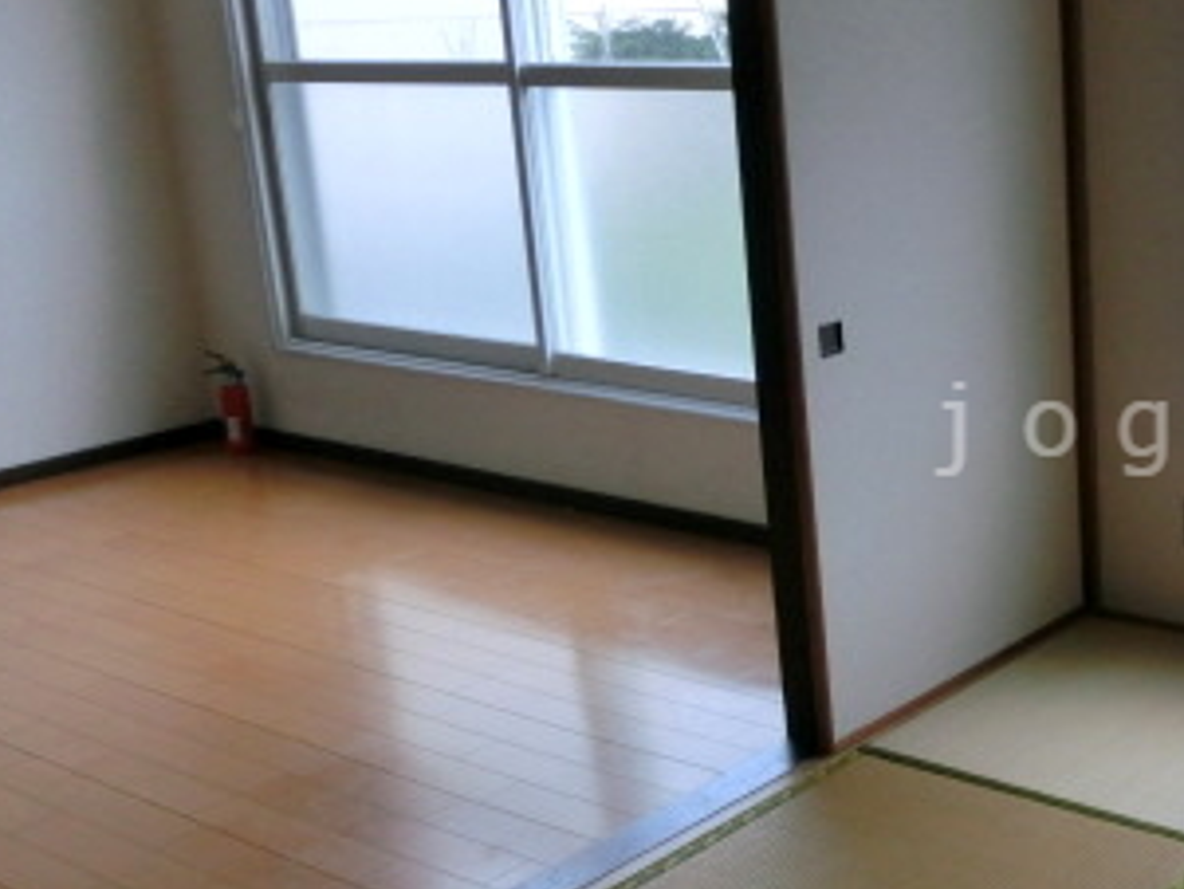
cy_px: 429
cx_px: 1204
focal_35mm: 51
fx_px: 1745
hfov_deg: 34.0
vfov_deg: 28.6
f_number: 3
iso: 80
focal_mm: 4.24
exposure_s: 1/125
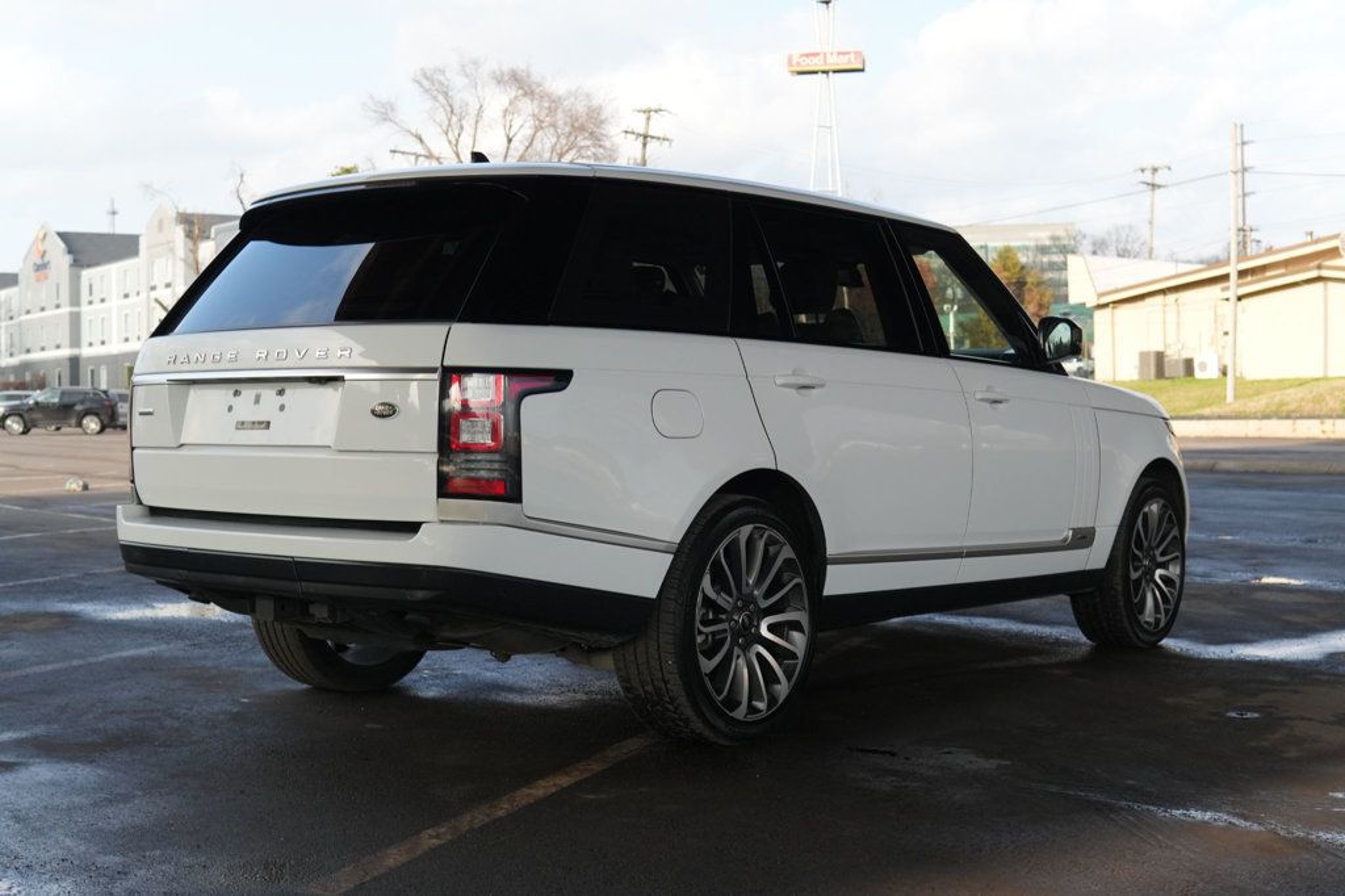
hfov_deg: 43.6
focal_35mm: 45
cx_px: 672
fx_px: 1681
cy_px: 448
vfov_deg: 29.8
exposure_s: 1/60
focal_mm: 30
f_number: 4
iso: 640
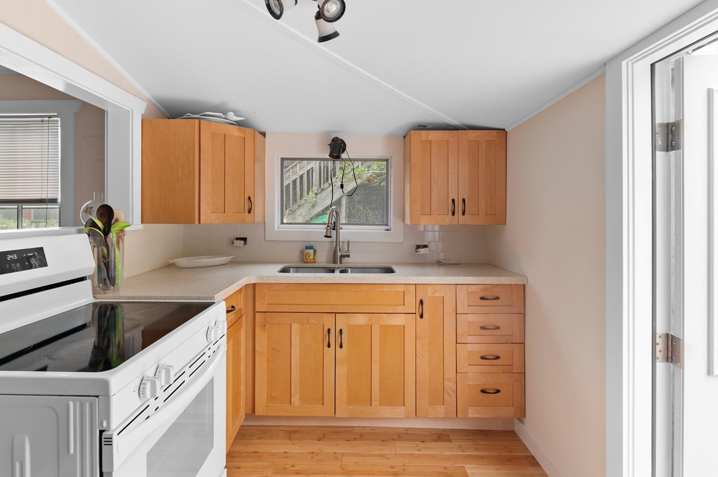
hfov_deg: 90.0
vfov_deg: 67.3
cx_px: 348
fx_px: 359
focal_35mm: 18
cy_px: 228
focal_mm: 15
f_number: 7.1
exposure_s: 1/15
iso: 320
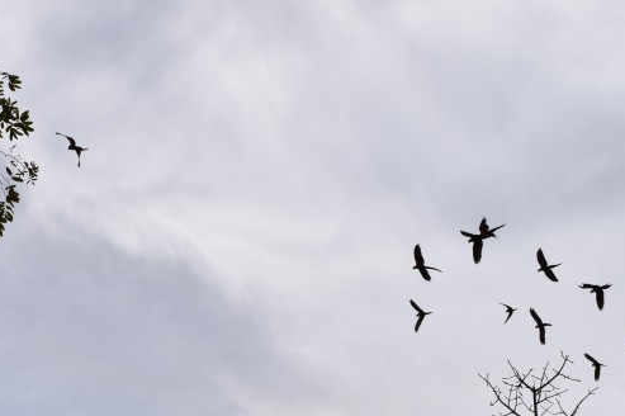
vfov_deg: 16.8
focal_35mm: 81
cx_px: 137
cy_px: 280
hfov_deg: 24.7
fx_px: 1405
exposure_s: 1/640
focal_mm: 26
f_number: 13
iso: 200
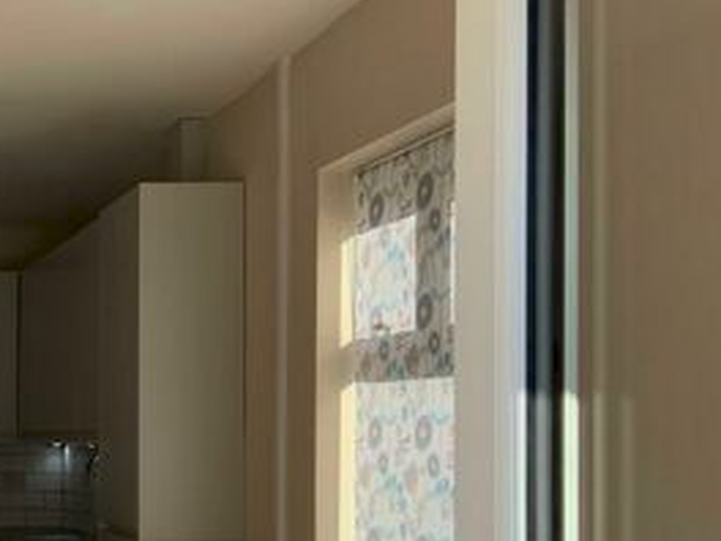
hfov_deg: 25.2
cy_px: 455
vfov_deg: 21.0
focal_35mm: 69
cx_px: -156
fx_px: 1437
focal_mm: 4.25
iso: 25
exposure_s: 1/512
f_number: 1.8
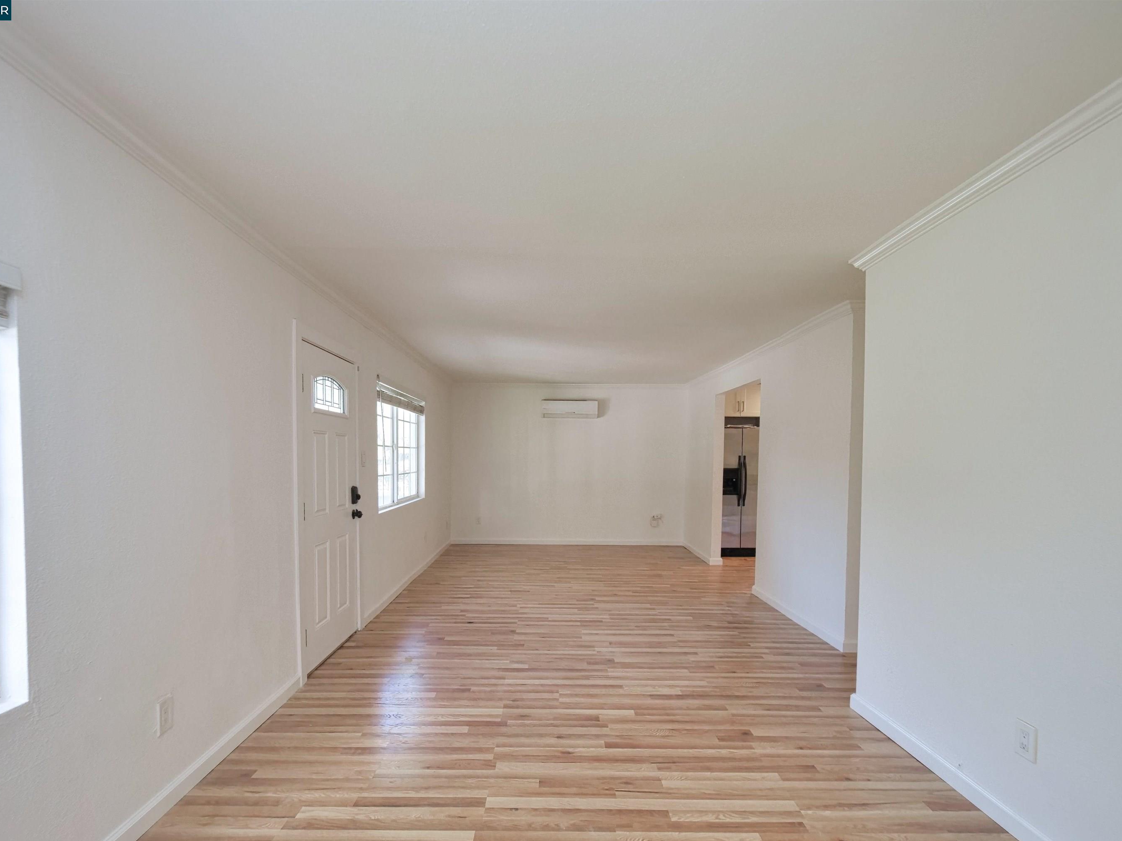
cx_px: 569
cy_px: 480
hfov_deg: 94.5
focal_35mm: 16
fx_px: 519
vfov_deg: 77.7
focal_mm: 7
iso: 800
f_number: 3.2
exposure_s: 1/160
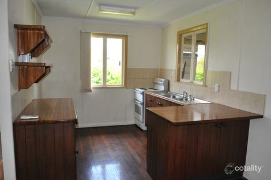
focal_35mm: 27
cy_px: 90
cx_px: 136
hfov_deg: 67.4
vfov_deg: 47.9
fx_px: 203
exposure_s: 1/60
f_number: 3.5
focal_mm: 18
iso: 200
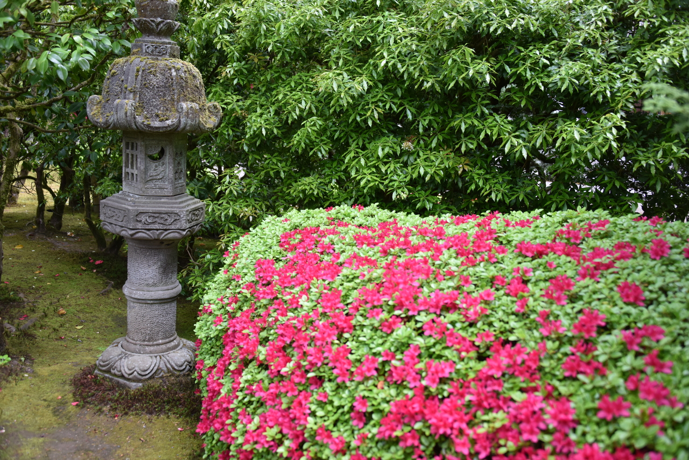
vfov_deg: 36.9
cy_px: 230
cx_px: 344
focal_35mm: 36
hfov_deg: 53.1
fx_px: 689
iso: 450
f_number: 4
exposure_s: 1/80
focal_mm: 36
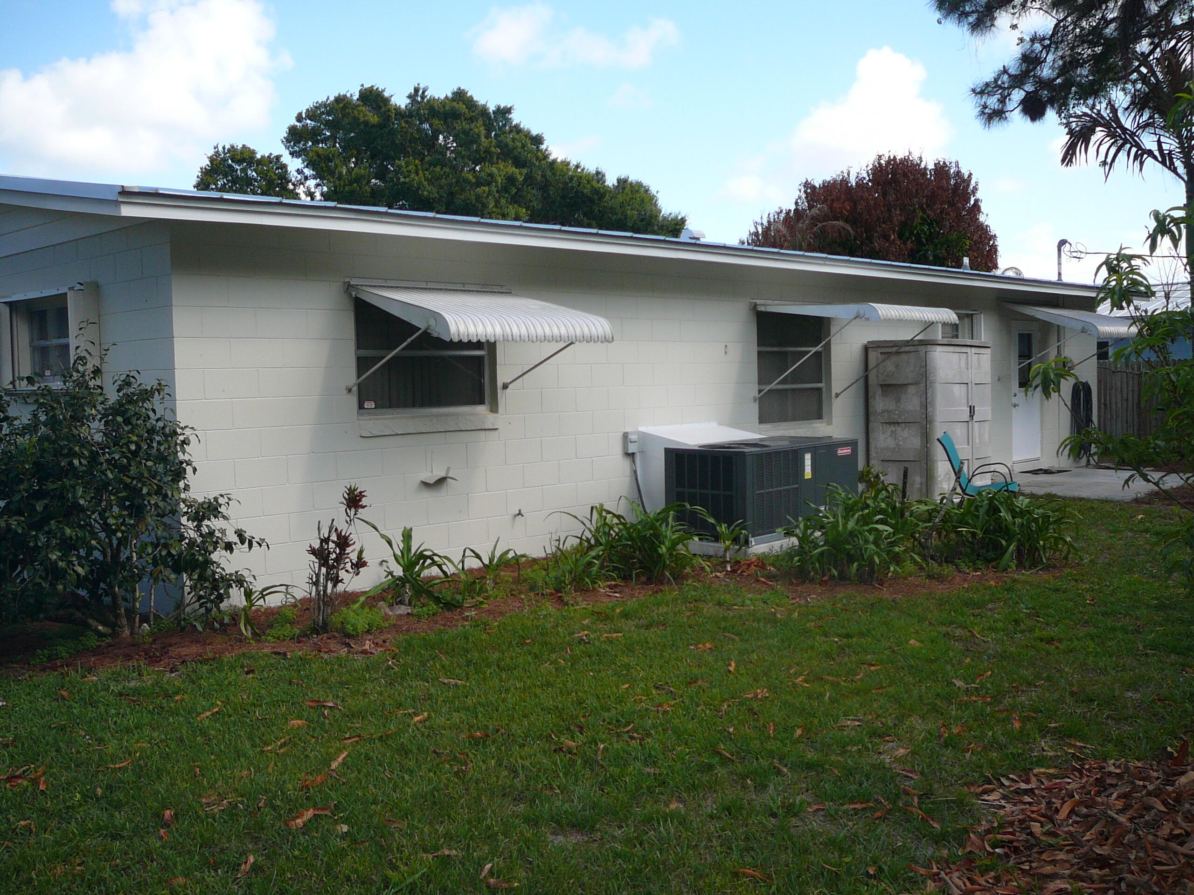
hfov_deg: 52.6
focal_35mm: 35
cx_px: 597
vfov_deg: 40.7
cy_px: 448
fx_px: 1207
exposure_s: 1/640
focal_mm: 5.2
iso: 80
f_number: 2.8
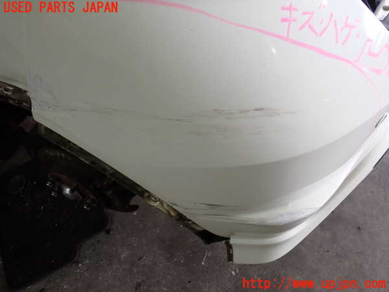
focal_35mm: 30
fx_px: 337
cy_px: 146
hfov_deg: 60.0
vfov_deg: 46.8
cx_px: 194
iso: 200
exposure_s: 1/100
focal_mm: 5.4
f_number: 2.3
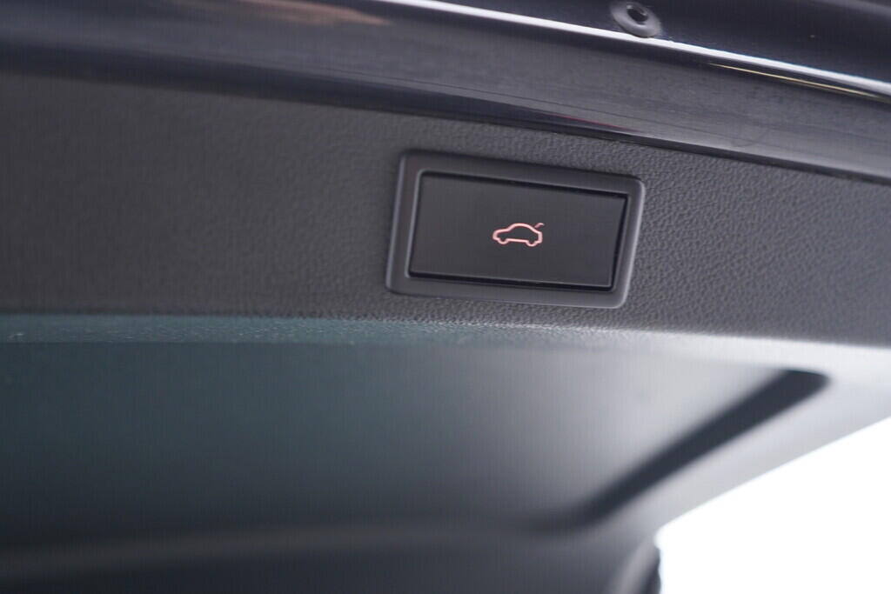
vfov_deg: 36.9
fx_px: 891
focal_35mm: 36
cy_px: 297
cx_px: 446
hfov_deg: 53.1
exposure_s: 1/40
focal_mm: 24
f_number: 2.8
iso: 400
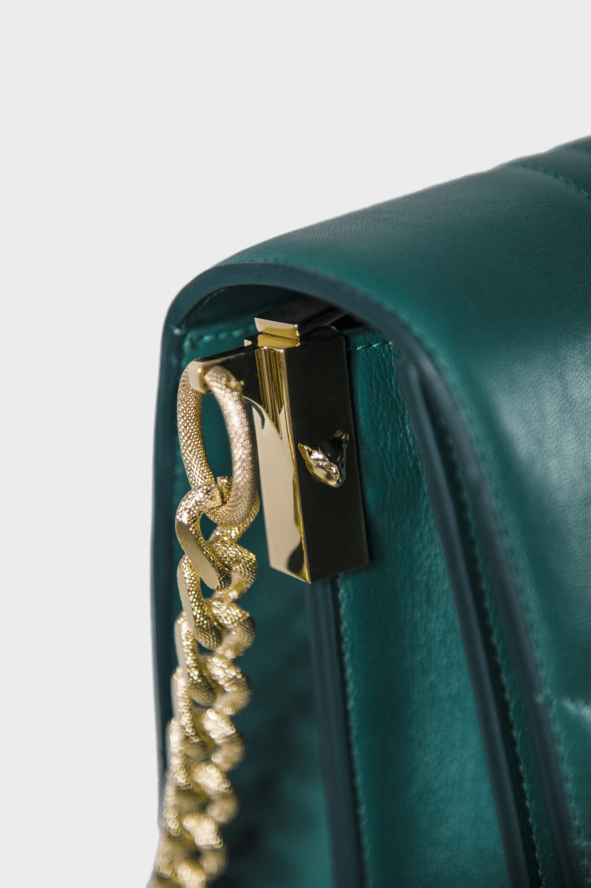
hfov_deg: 11.4
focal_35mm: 120
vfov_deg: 17.1
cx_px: 296
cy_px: 444
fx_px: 2959
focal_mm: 120
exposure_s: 1/100
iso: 1000
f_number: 4
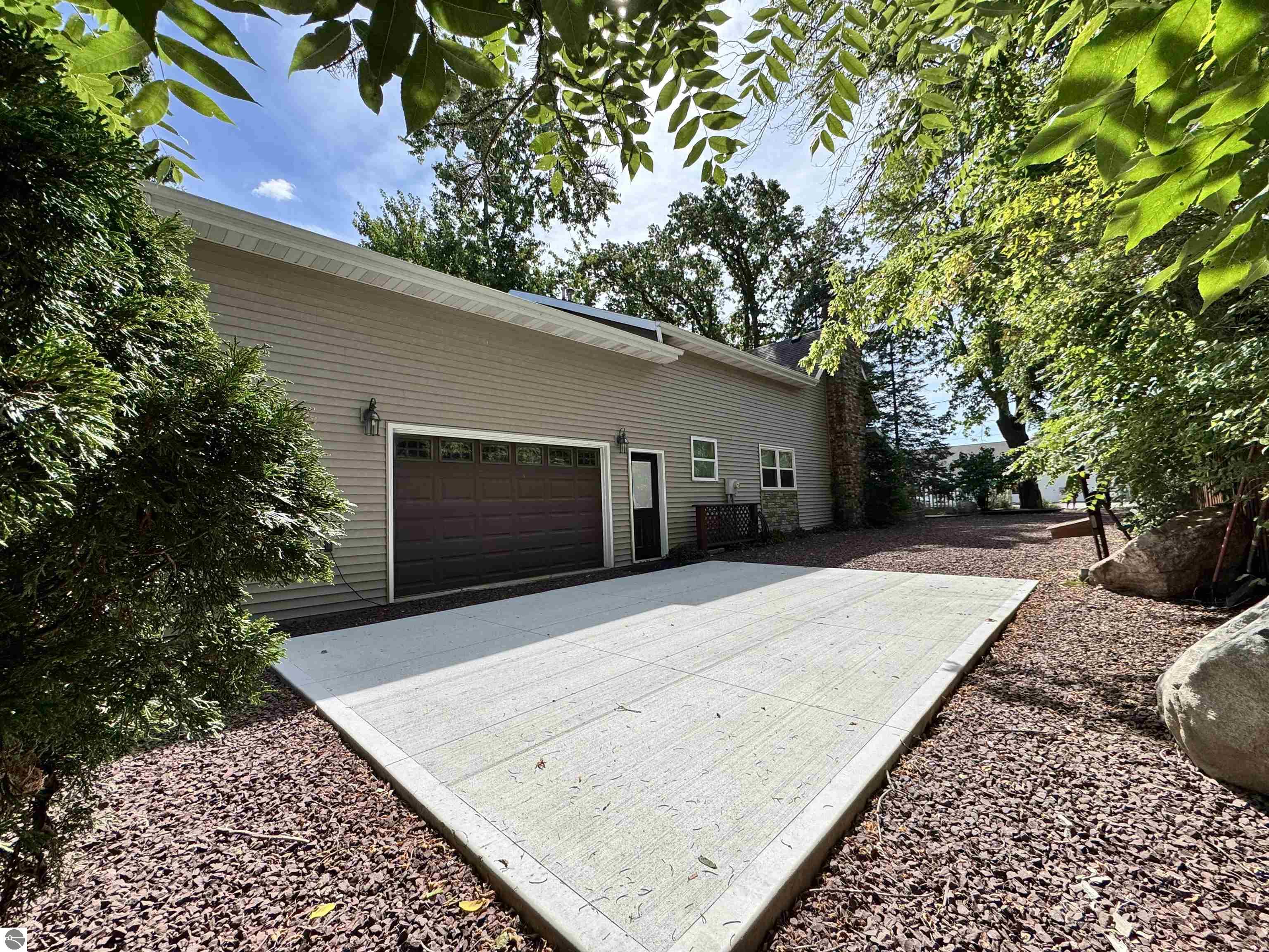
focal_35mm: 14
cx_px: 634
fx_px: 513
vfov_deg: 85.7
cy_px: 476
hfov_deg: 102.1
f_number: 2.2
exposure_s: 1/944
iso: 50
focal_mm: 2.22
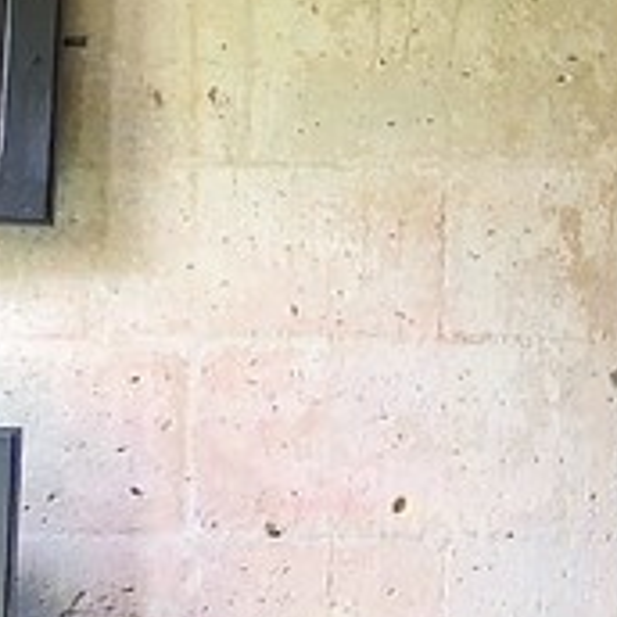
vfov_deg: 7.8
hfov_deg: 6.3
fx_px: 4457
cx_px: 2615
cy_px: 854
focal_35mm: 221
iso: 1600
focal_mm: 28
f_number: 7.1
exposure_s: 1/20
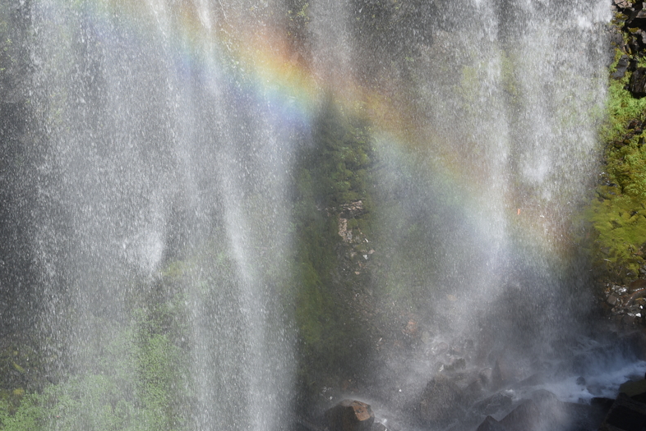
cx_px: 193
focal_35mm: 127
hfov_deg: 16.1
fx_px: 2280
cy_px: 91
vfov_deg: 10.8
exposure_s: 1/250
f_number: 8
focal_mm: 78
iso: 100
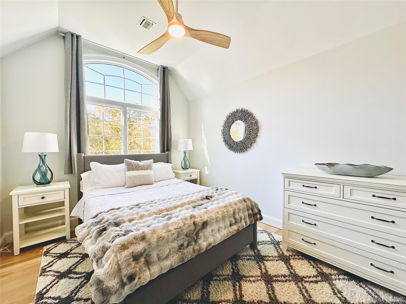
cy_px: 152
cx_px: 203
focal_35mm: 14
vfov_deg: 85.7
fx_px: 164
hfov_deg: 102.1
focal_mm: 2.22
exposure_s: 1/99
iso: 40
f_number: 2.2
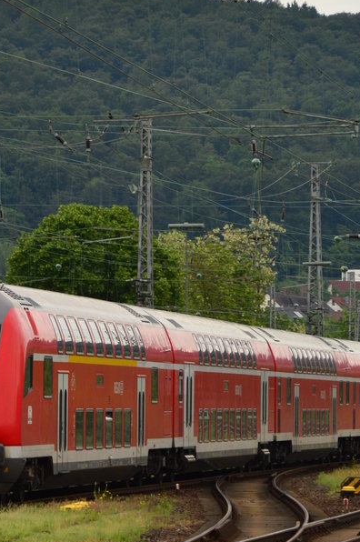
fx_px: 4766
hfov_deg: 4.3
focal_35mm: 317
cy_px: 447
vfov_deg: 6.5
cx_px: 169
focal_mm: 105
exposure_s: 1/400
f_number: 7.1
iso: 200
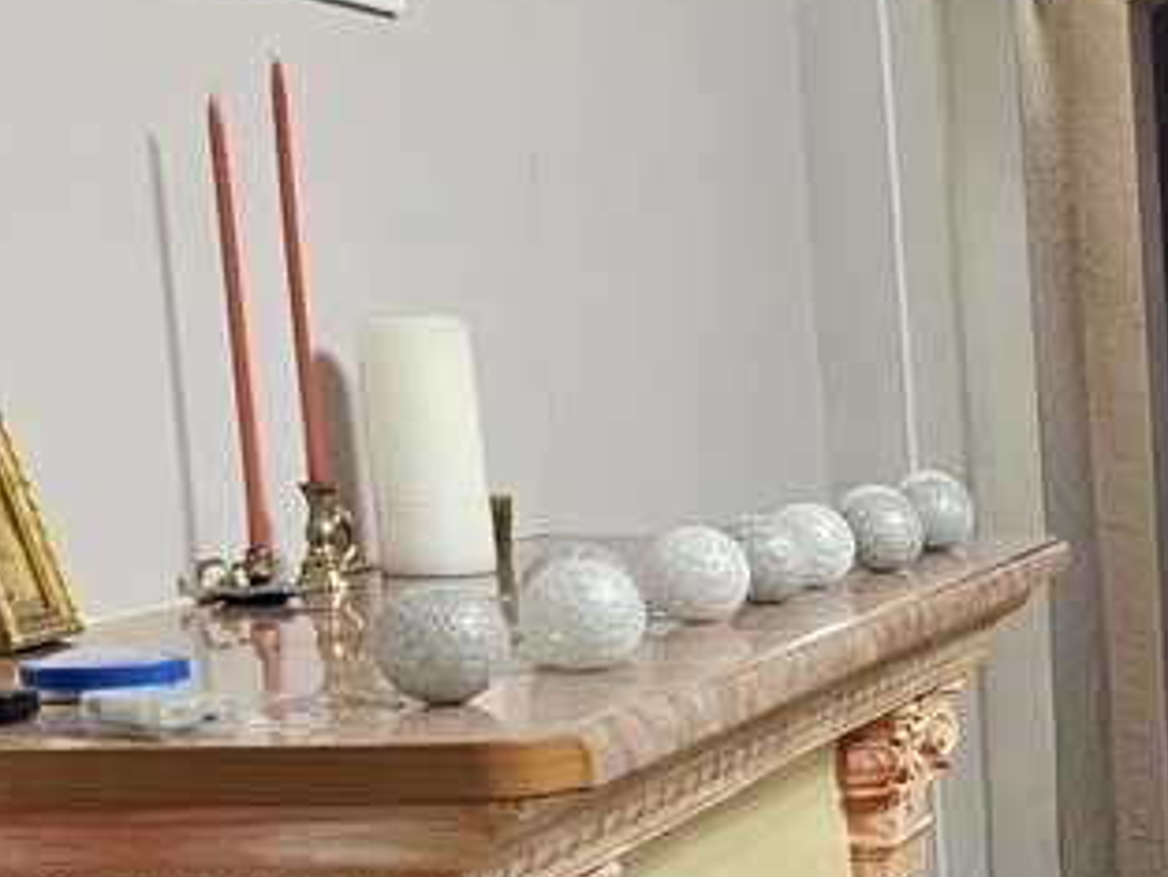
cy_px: 959
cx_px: 2071
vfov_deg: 15.3
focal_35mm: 94
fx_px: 3173
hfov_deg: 17.2
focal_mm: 6.3
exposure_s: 1/100
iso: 640
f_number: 1.7
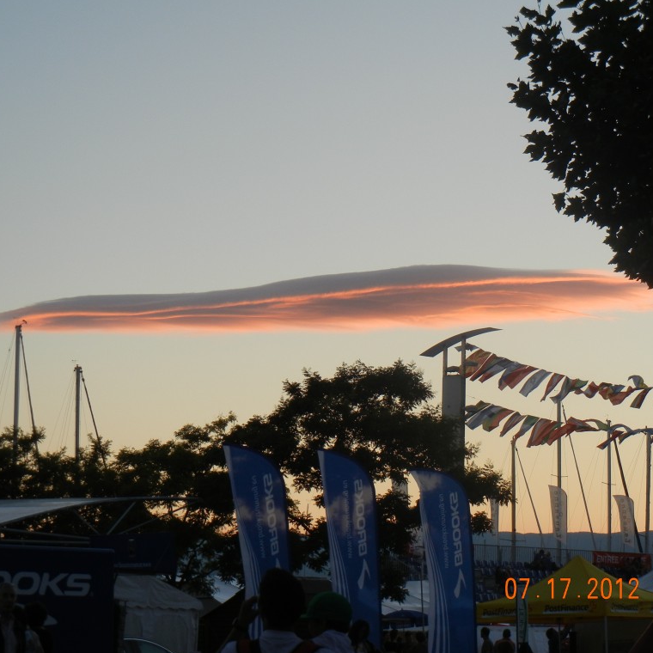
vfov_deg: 16.4
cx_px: 335
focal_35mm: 106
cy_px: 327
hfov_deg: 16.4
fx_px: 2262
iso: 160
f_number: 4.4
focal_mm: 16
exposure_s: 1/176
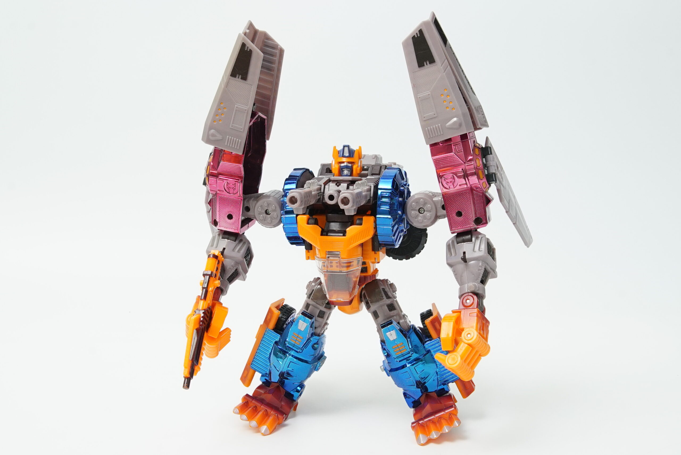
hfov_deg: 43.6
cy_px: 228
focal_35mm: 45
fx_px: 852
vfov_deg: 29.9
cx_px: 340
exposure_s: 1/20
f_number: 10
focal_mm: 30
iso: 1000
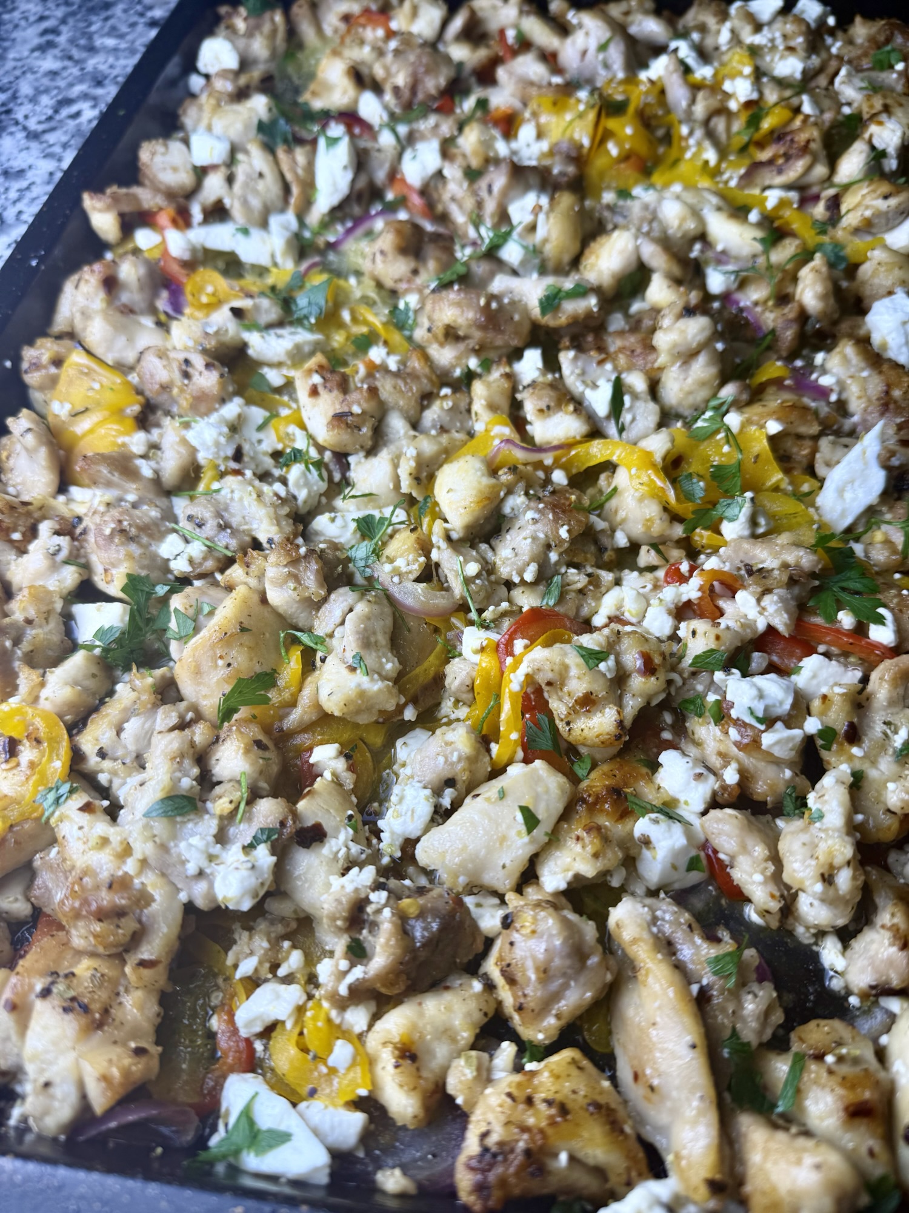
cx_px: 454
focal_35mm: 24
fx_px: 840
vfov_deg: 71.6
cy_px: 606
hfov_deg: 56.8
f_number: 1.78
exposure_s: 1/370
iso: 80
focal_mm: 6.76
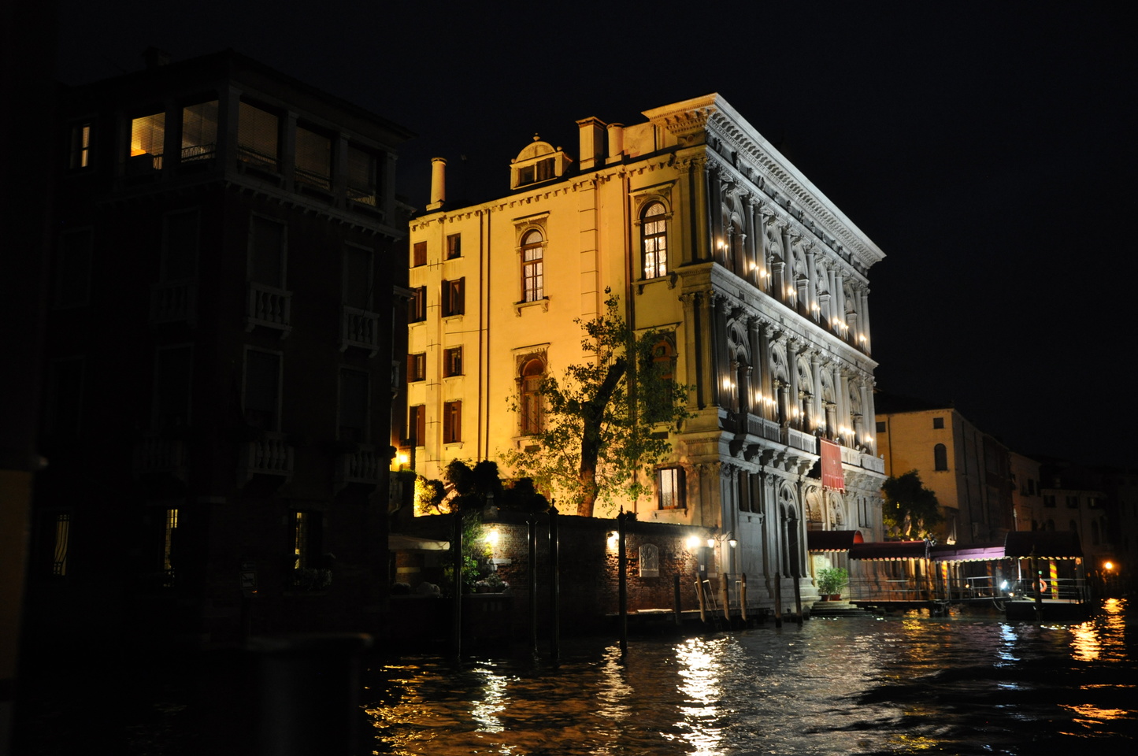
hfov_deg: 53.2
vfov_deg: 36.8
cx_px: 569
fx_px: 1137
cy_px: 378
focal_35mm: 36
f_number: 5.6
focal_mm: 24
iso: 800
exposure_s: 1/6
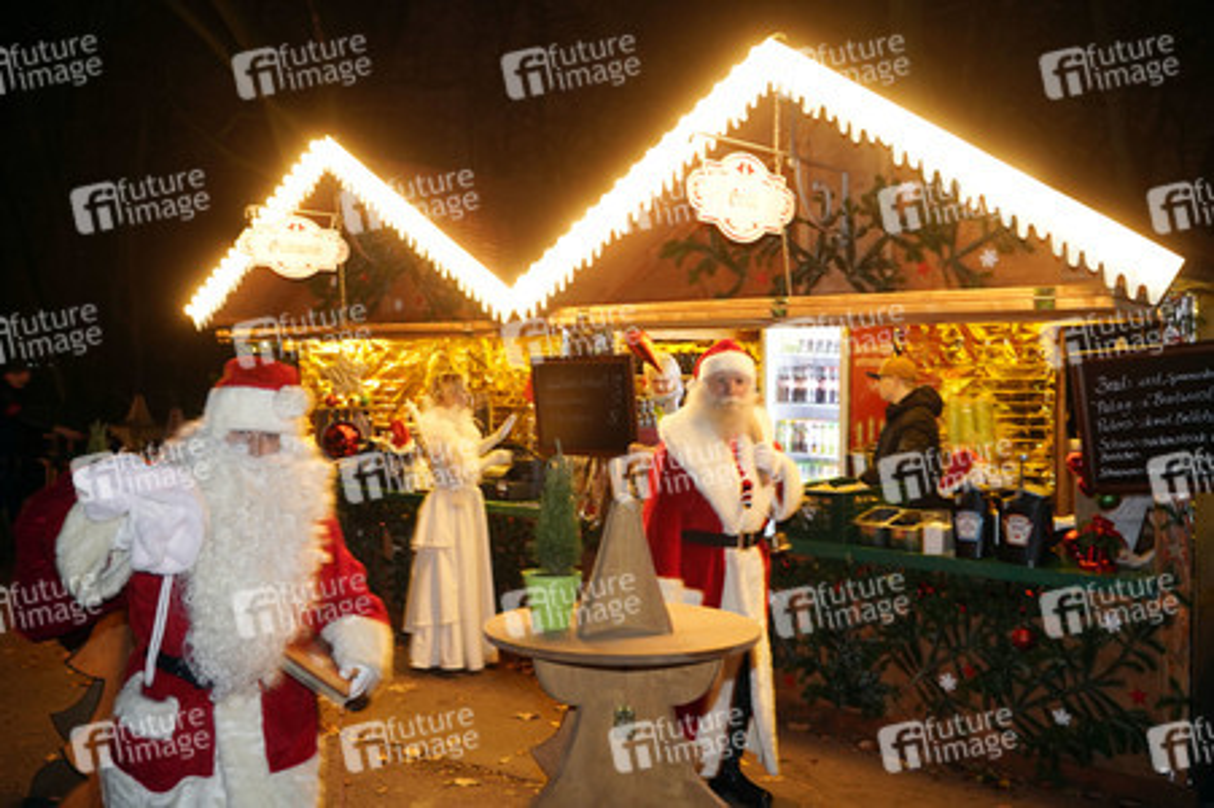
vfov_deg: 38.8
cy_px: 404
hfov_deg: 55.8
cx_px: 607
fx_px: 1146
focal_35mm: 34
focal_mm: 34
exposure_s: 1/20
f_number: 2.8
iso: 1600
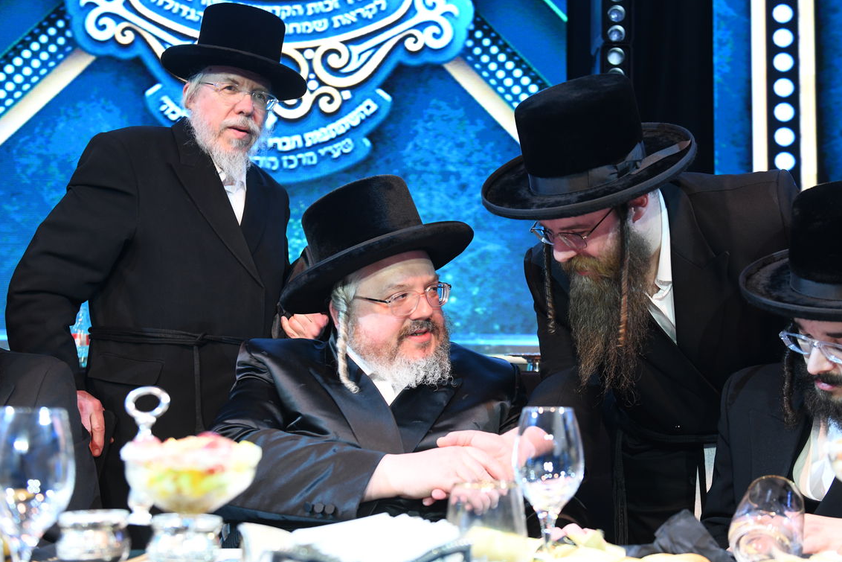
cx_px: 483
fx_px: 1099
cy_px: 271
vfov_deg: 28.7
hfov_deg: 41.8
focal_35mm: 47
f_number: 3.5
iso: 1600
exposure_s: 1/100
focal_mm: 38
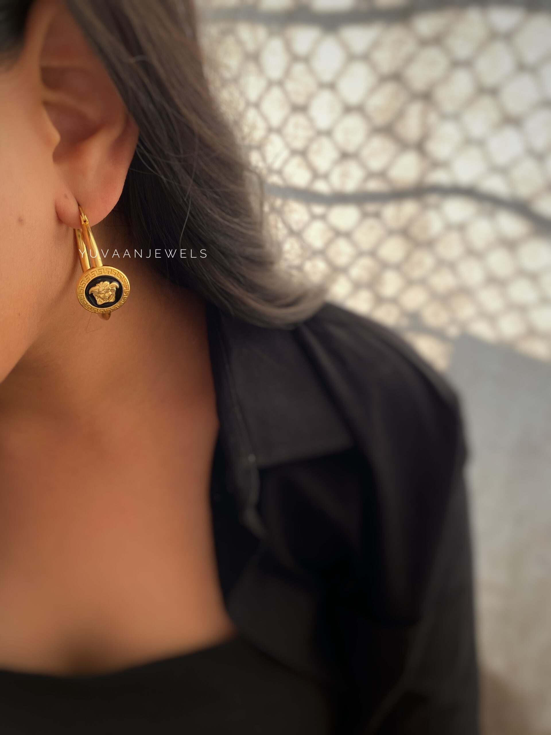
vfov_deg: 67.3
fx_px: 552
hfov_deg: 53.1
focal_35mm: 26
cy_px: 368
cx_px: 276
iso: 64
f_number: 1.8
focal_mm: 4.25
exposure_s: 1/121
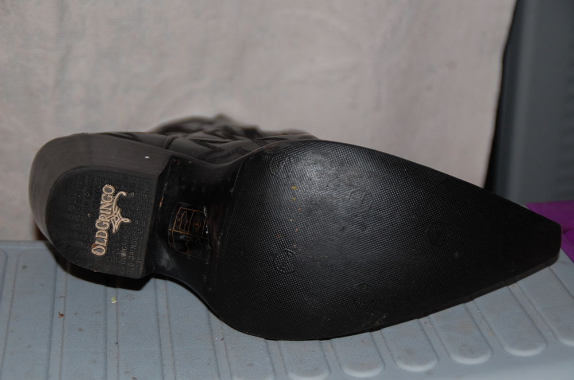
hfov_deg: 27.0
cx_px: 287
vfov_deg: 18.1
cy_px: 190
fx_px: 1194
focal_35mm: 75
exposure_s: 1/60
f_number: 4.8
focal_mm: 50
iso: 400
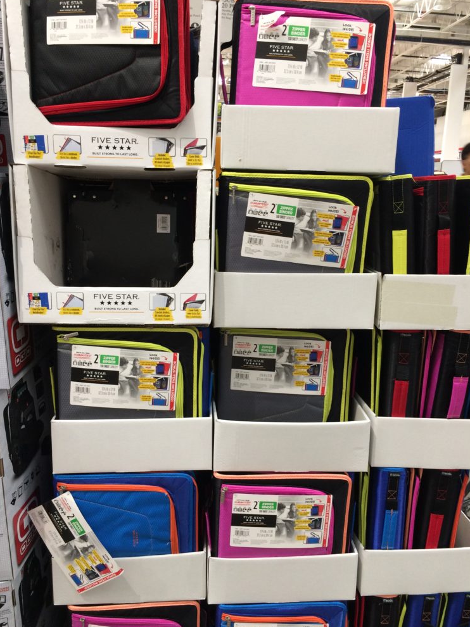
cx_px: 231
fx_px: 543
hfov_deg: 46.8
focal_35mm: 30
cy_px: 307
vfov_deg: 60.0
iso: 100
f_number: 2.2
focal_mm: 4.15
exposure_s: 1/30
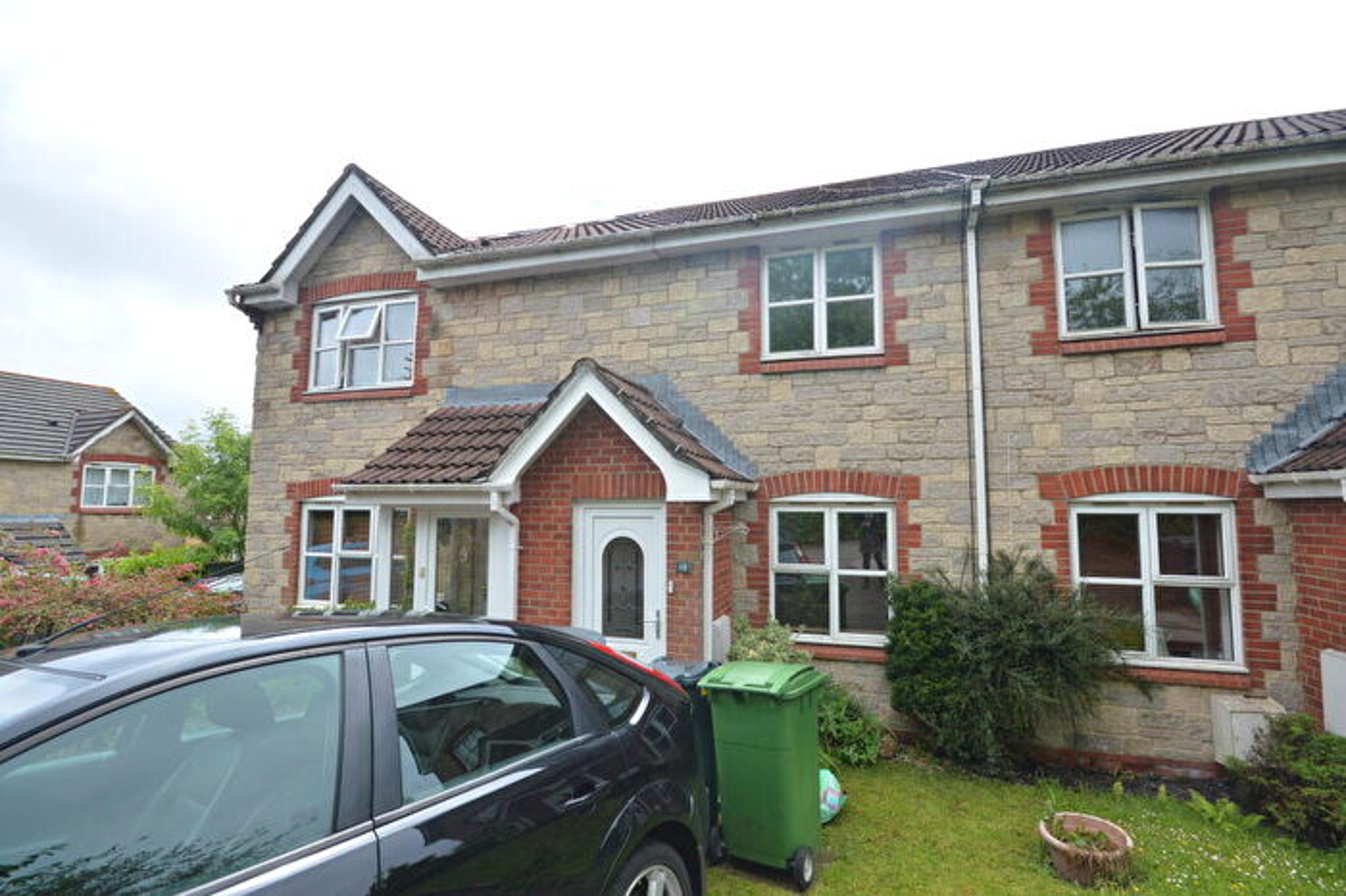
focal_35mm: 15
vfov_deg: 77.3
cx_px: 673
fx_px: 561
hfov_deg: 100.4
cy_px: 448
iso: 400
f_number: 10
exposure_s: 1/400
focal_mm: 10
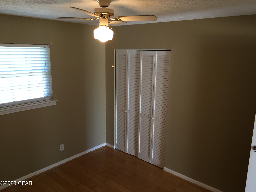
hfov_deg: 61.7
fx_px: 214
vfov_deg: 48.2
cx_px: 128
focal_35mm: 29
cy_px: 96
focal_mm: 4.15
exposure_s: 1/30
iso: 80
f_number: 2.2
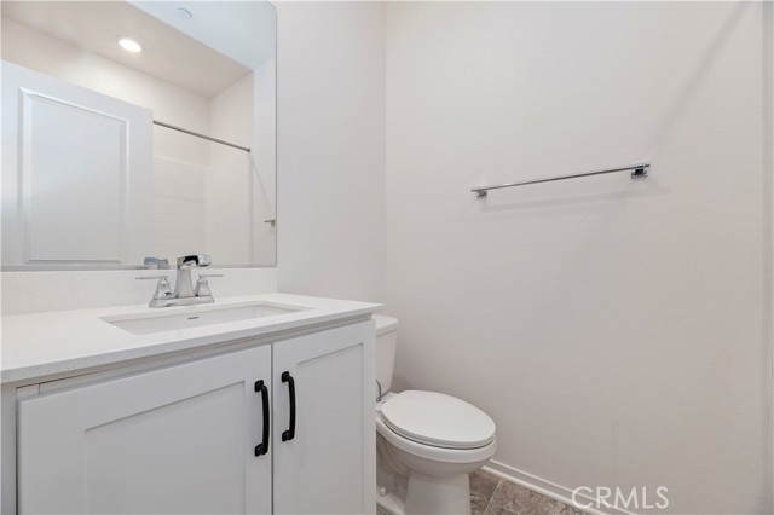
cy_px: 258
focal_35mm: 14
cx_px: 387
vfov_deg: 81.1
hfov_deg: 104.3
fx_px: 301
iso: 500
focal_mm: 14
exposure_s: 1/10
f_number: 10
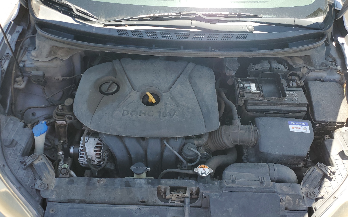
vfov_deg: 44.4
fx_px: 266
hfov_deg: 66.5
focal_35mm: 28
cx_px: 174
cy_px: 122
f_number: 1.5
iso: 50
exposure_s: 1/588
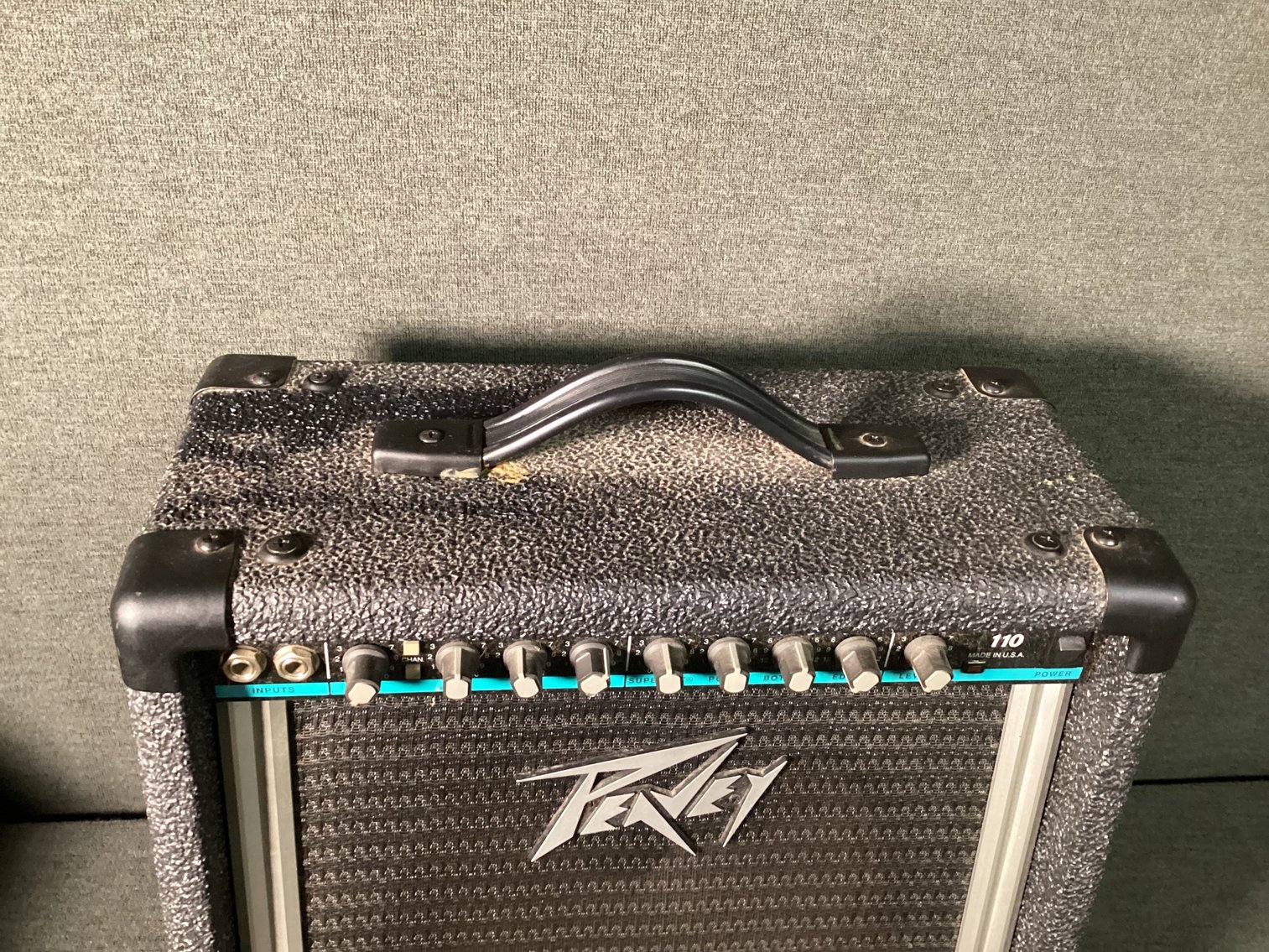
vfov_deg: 45.4
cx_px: 634
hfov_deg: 58.3
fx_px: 1137
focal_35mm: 31
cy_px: 476
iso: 400
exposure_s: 1/30
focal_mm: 3.3
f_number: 2.4
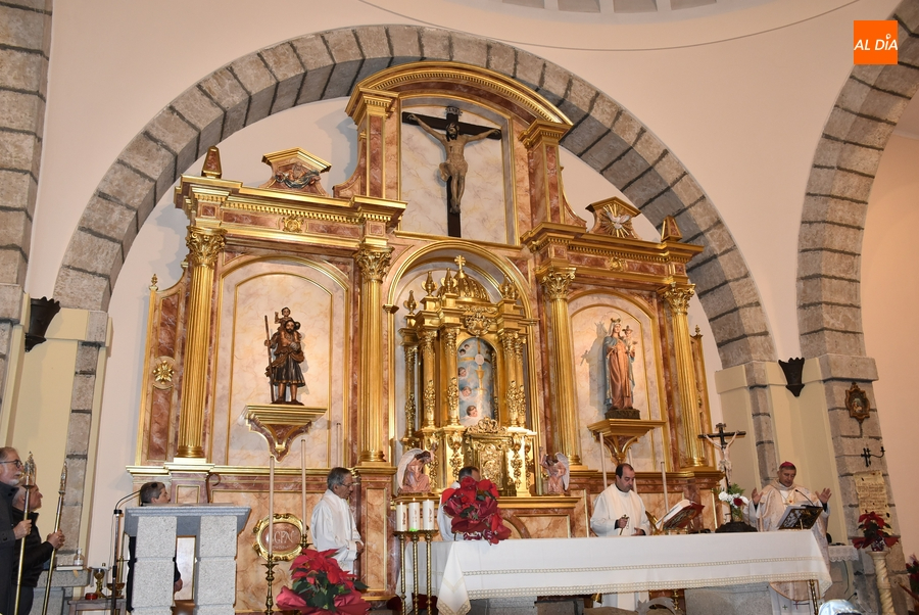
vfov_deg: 43.7
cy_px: 308
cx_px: 460
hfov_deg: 61.9
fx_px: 767
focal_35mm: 30
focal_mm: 20
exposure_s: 1/80
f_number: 4.5
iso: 800
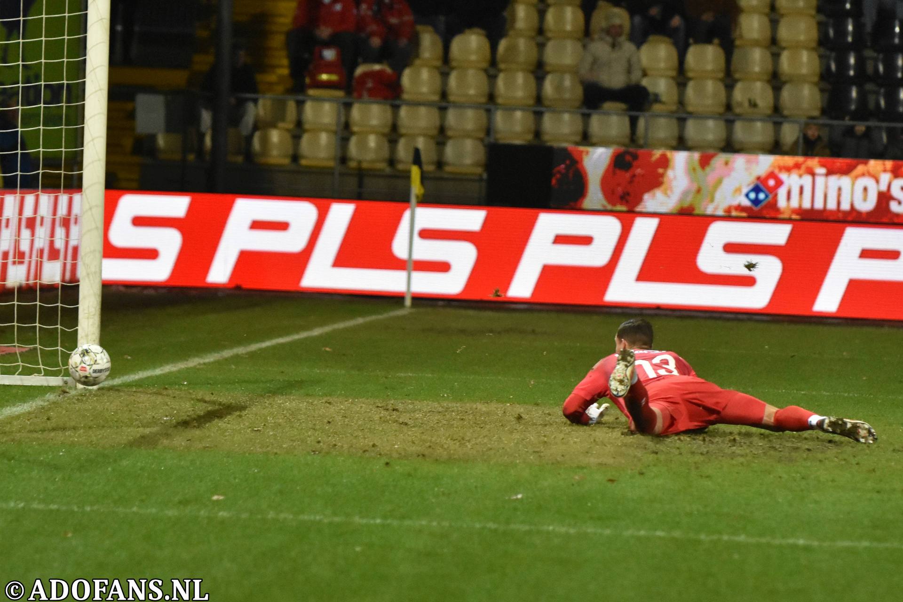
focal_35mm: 210
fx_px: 5267
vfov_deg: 6.5
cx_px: 452
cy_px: 301
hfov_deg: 9.8
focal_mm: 140
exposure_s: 1/800
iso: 2500
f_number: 2.8
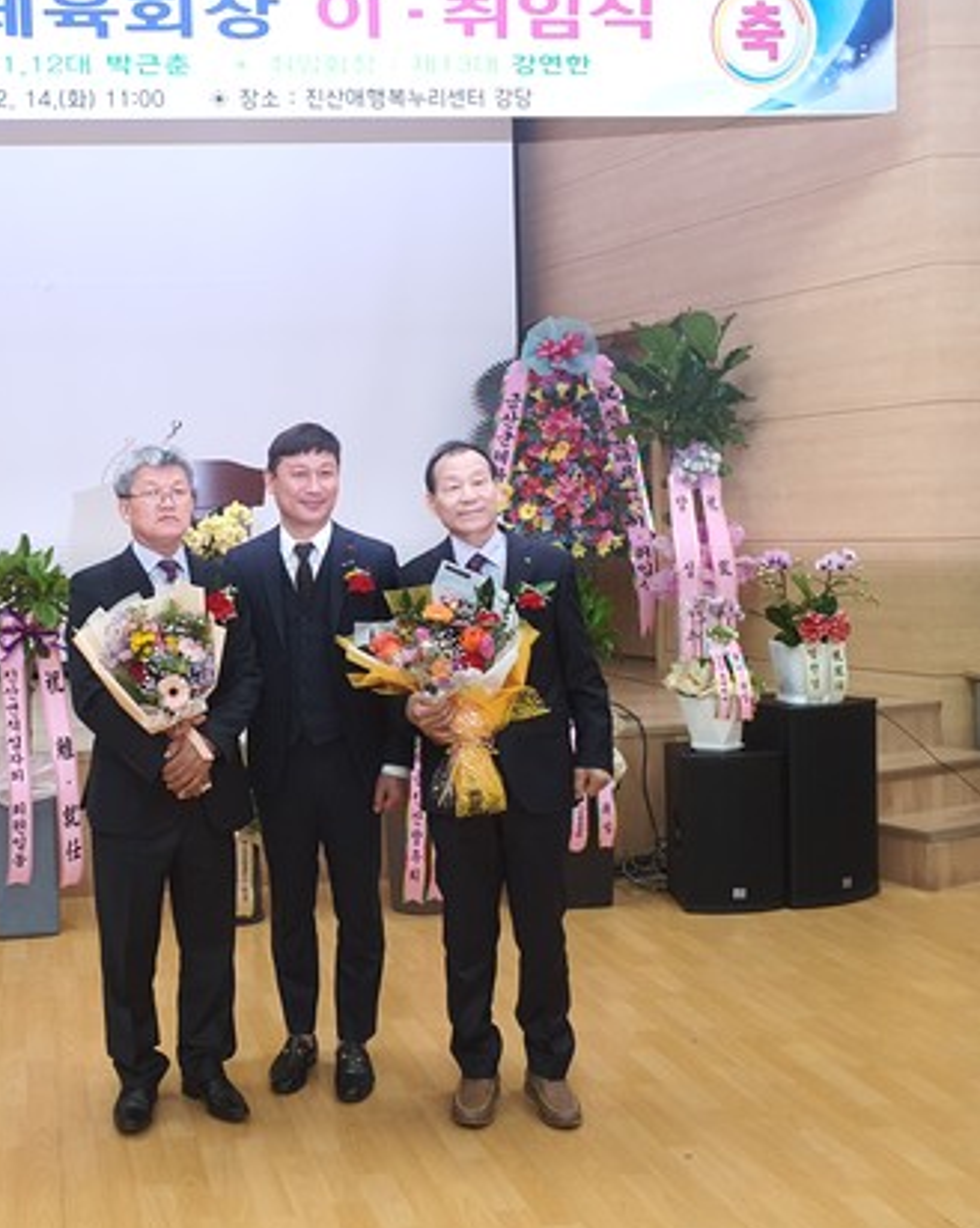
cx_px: 161
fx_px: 1343
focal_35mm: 37
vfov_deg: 49.1
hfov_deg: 38.2
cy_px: 581
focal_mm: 4.3
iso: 160
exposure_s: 1/60
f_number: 2.4
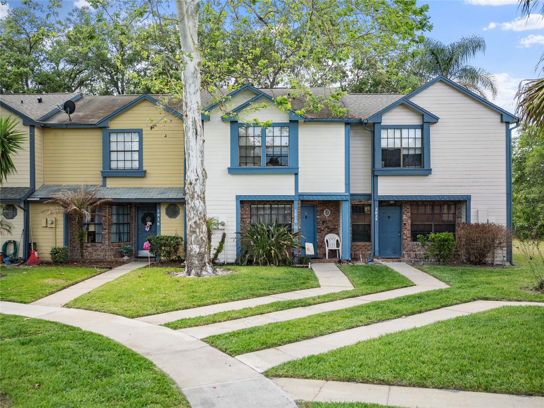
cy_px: 204
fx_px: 566
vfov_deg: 39.7
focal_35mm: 36
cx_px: 272
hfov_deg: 51.3
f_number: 2.5
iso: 800
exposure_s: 1/2500
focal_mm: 18
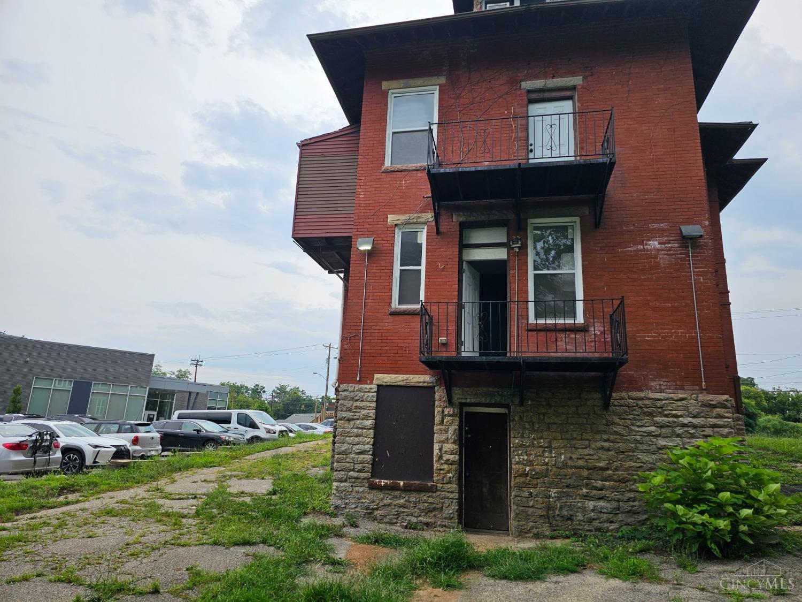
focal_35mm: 23
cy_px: 301
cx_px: 401
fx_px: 533
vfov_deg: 58.9
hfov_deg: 73.9
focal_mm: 6.3
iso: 10
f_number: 1.7
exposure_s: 1/399
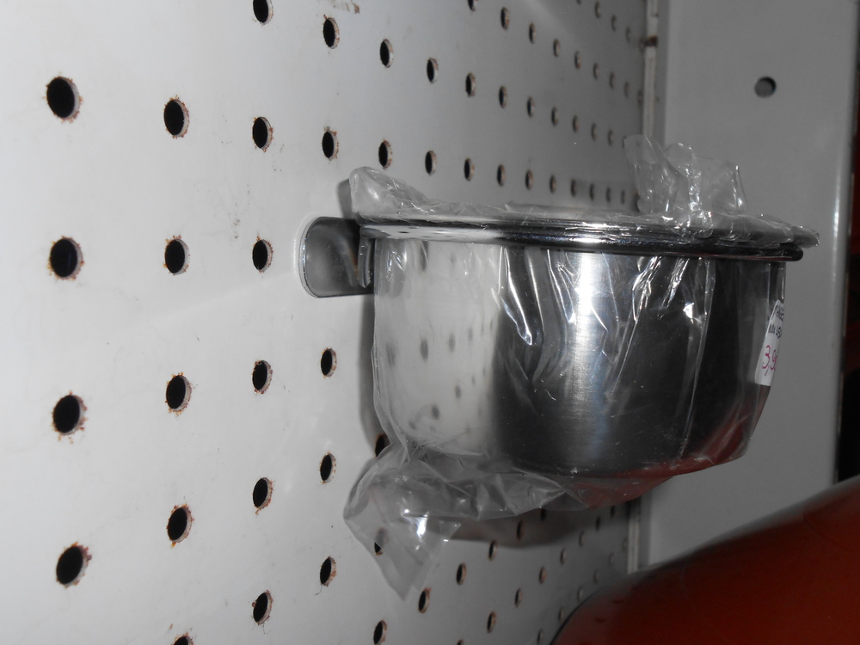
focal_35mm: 38
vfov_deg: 37.7
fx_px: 944
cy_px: 322
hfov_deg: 49.0
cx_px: 430
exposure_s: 1/30
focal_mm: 6.8
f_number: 13.2
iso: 200
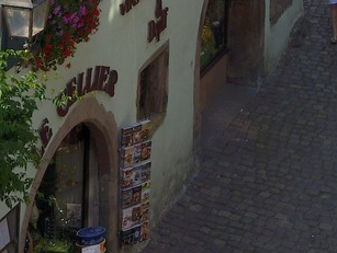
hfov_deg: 12.4
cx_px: 404
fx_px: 1511
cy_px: -589
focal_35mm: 155
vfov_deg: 7.8
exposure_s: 1/250
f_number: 11
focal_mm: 31
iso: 200
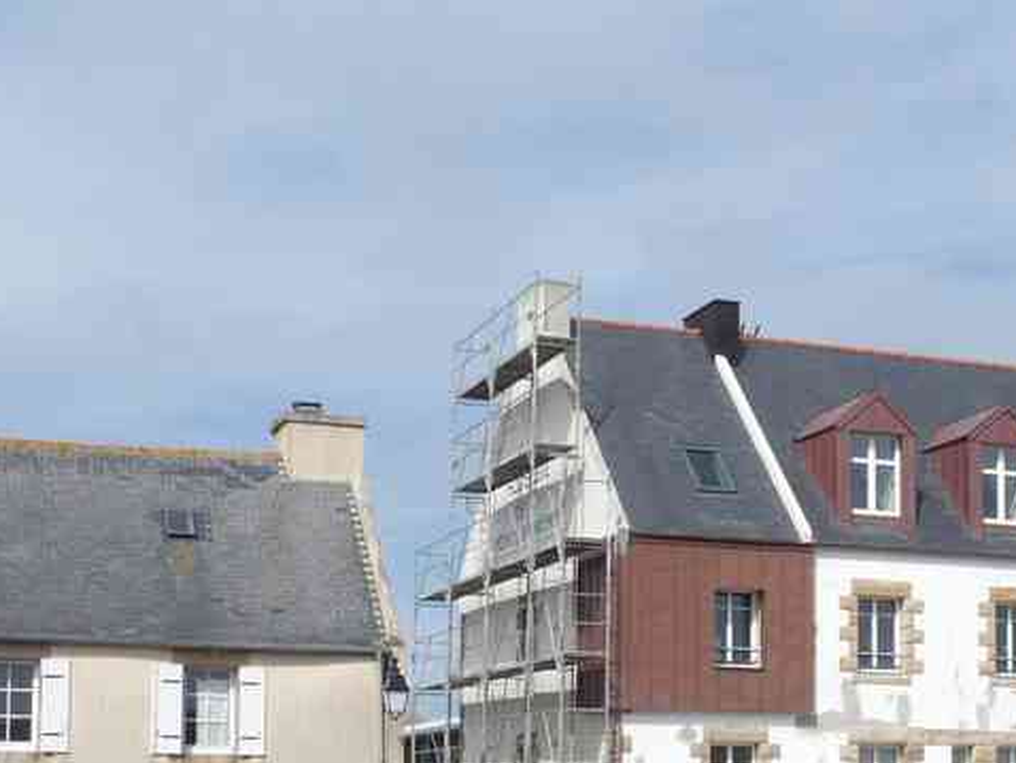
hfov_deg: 29.2
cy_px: 706
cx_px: 797
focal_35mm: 65
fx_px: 1909
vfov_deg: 22.0
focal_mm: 5.8
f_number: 8
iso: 100
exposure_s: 1/320
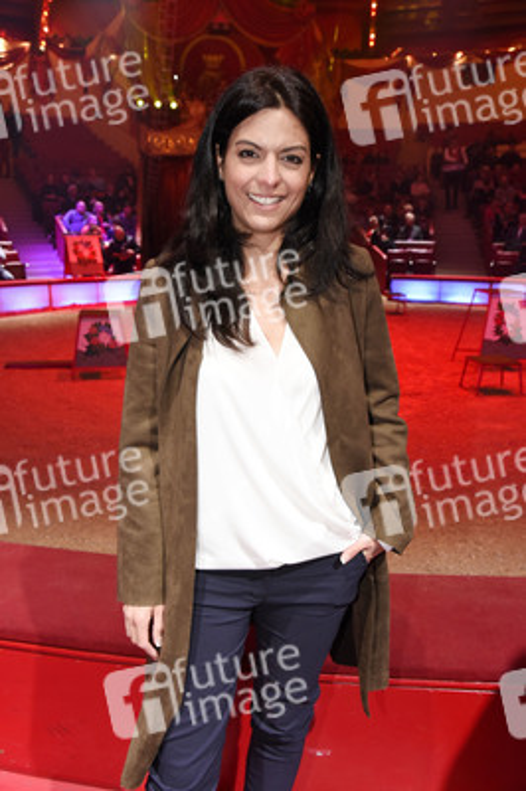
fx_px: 768
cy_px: 396
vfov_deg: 54.5
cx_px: 263
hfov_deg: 37.8
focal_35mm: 35
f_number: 6.3
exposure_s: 1/60
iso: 3200
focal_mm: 35
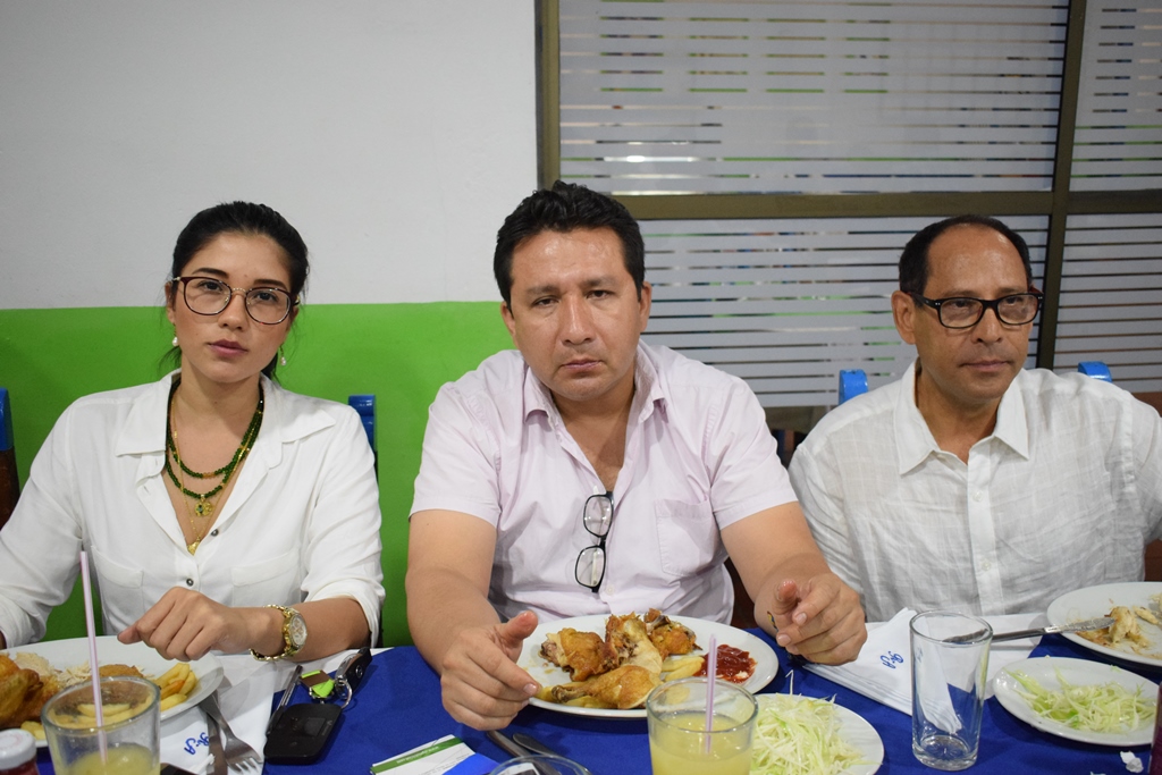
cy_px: 388
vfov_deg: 36.9
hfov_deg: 53.1
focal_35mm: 36
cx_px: 581
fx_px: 1162
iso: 3200
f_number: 3.8
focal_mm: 24
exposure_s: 1/60
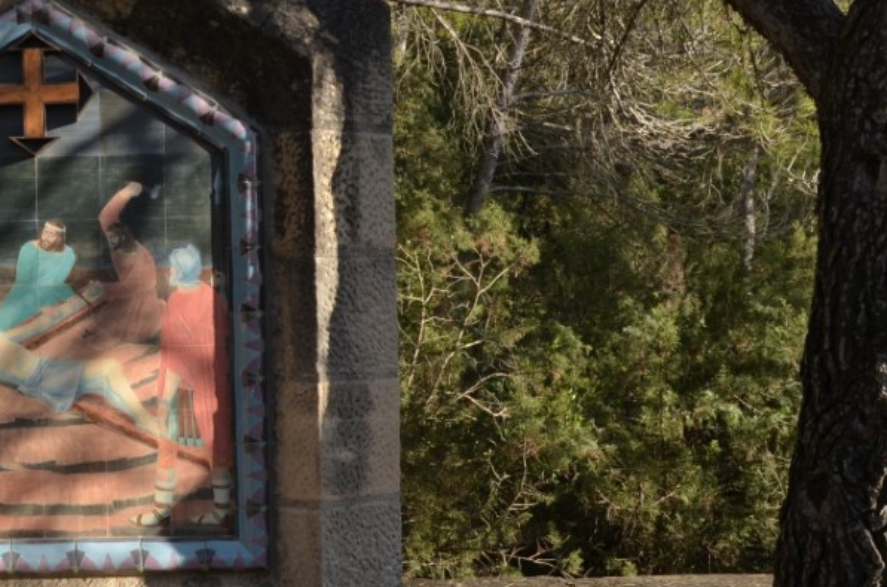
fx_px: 1721
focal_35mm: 70
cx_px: 94
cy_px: 303
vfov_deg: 19.4
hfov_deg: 27.9
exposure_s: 1/200
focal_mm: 24
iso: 200
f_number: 7.1
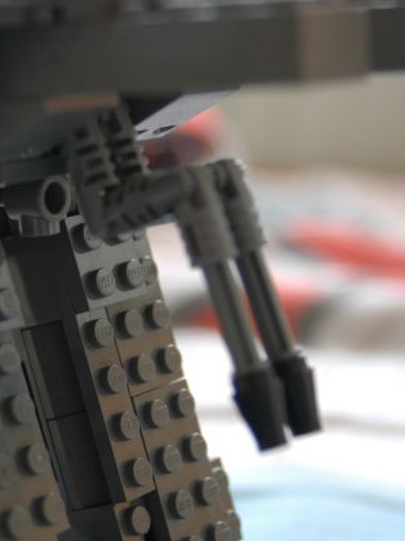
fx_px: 1640
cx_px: 76
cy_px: 272
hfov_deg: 14.0
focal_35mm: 105
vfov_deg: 18.7
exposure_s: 1/50
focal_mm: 48
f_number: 4.2
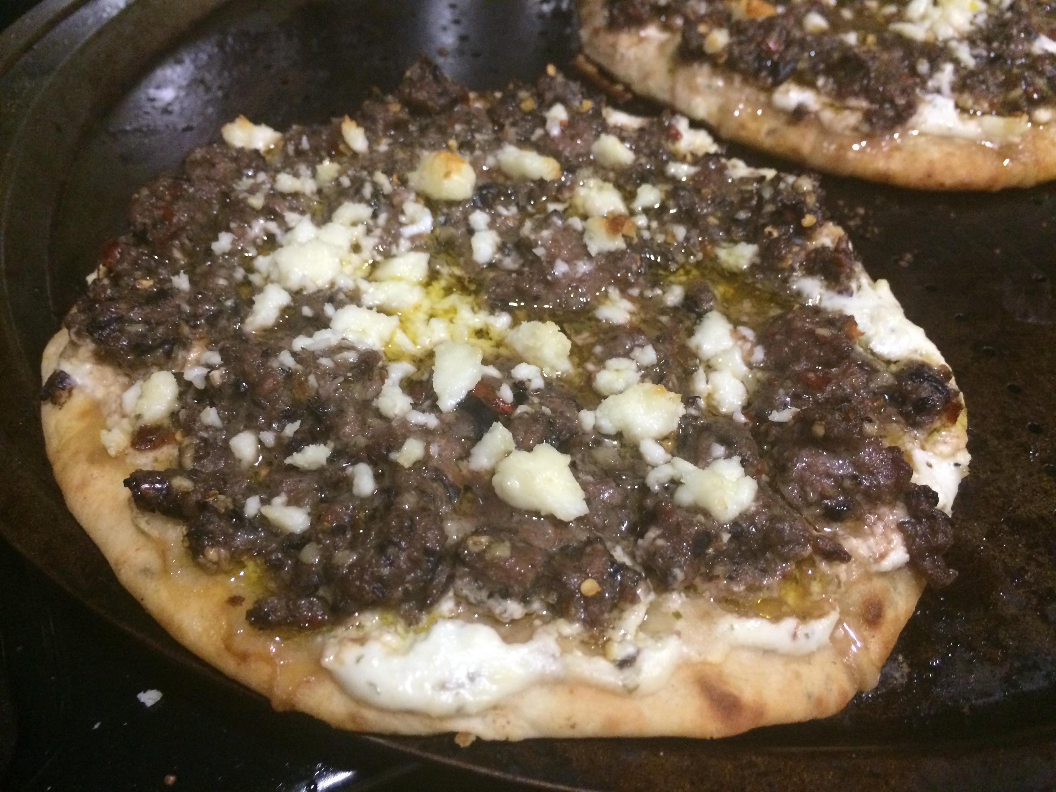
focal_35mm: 29
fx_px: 885
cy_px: 396
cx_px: 528
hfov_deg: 61.7
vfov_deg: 48.2
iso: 320
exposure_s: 1/20
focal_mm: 4.15
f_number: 2.2
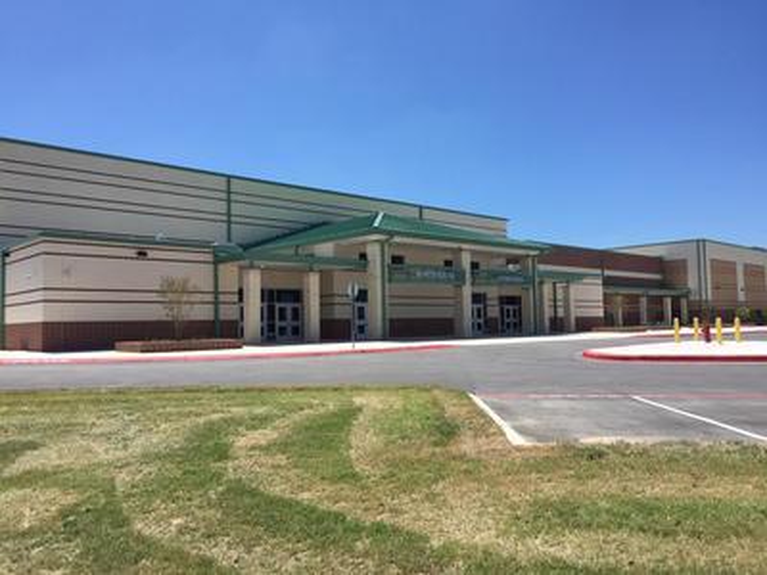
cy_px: 288
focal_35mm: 29
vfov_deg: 48.2
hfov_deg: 61.7
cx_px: 384
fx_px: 643
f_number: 2.2
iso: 32
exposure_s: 1/1980
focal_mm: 4.15
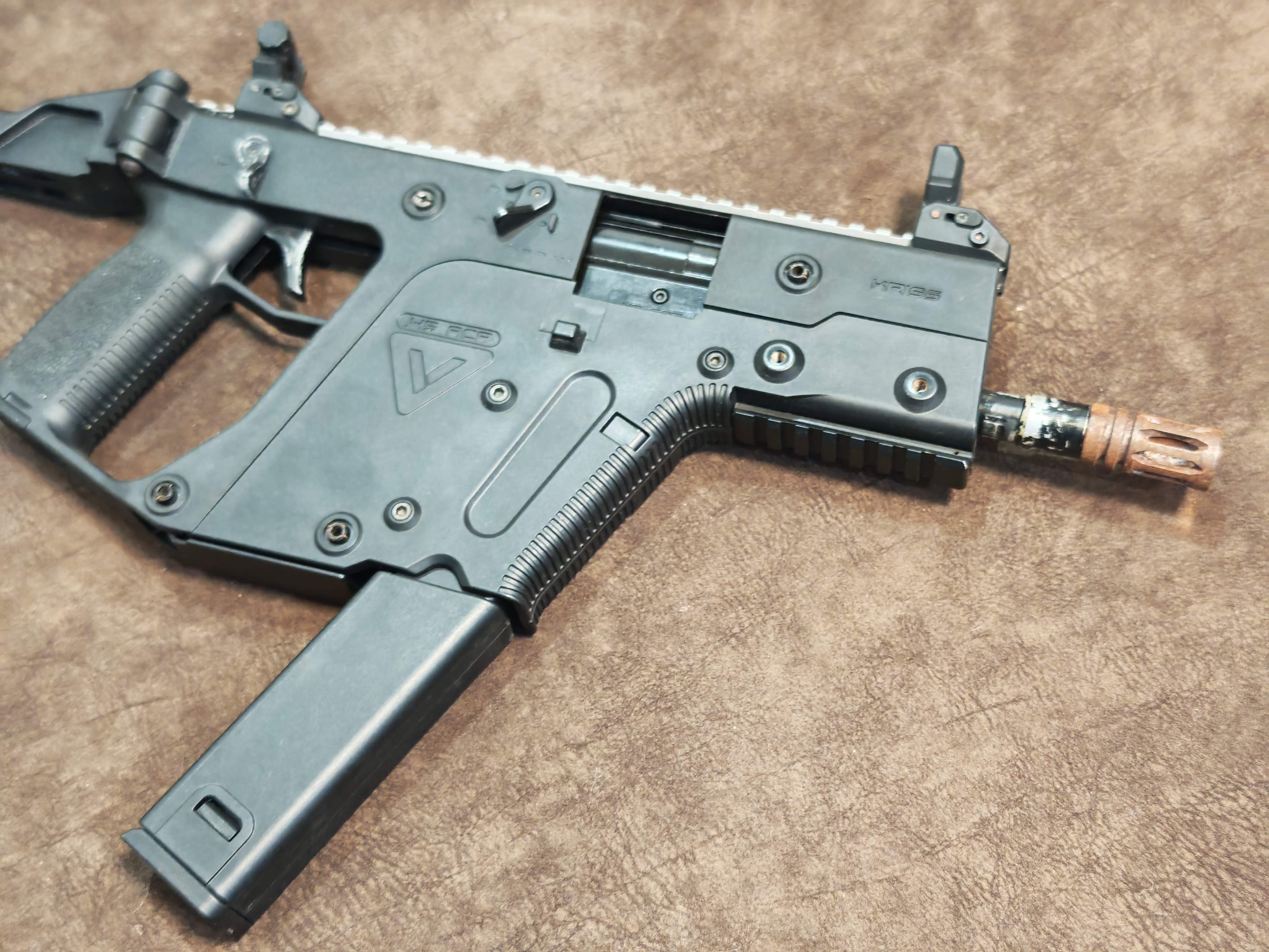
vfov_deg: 30.3
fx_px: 1760
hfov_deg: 39.7
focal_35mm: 48
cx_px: 634
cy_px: 476
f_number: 1.4
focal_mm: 6.83
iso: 400
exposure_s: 1/33
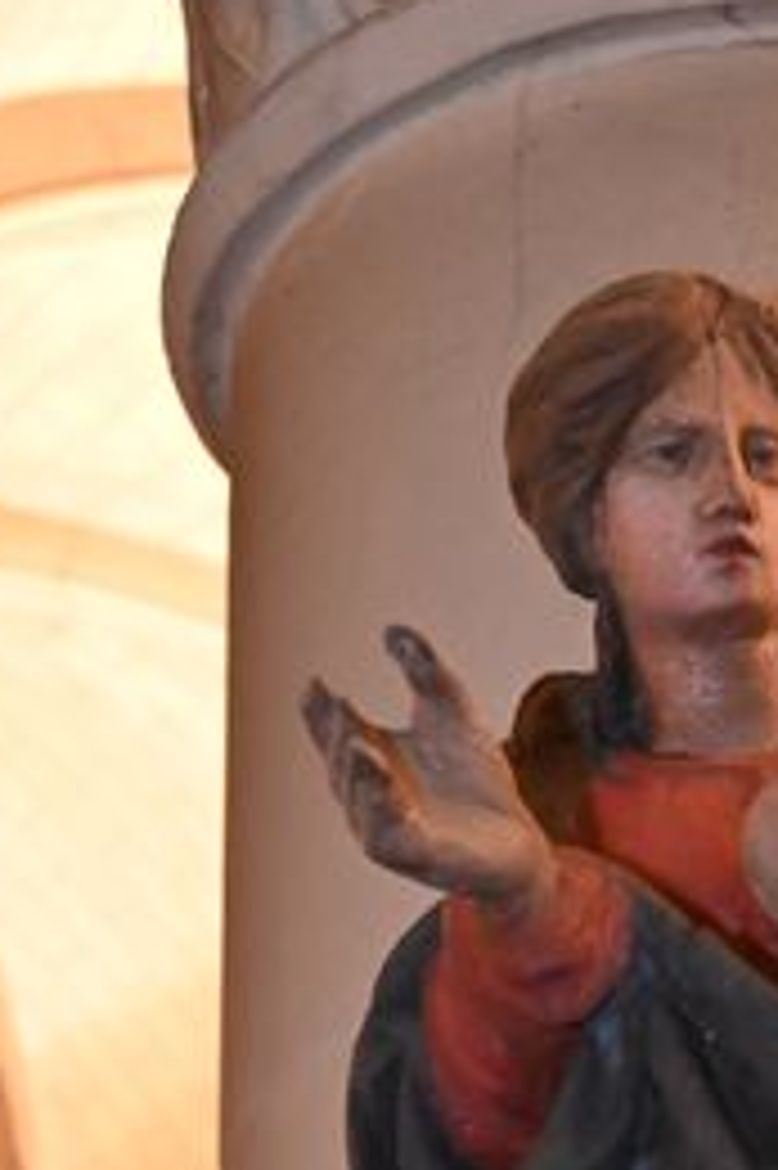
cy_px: 1552
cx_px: 836
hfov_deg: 11.9
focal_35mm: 113
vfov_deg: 17.0
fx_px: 3668
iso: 9000
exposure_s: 1/60
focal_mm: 42
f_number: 5.3
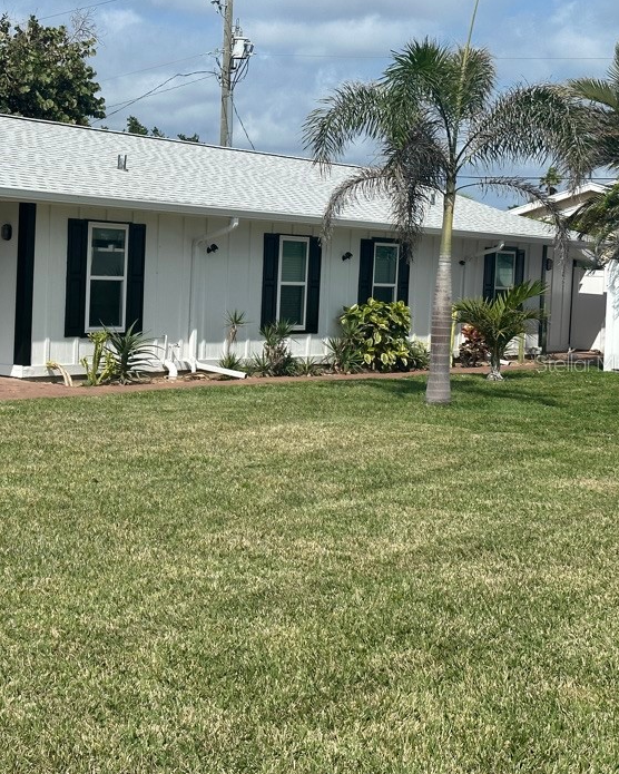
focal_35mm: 69
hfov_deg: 21.7
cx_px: 70
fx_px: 1580
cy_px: 363
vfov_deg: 27.5
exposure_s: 1/7092
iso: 64
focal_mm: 6.86
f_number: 1.78
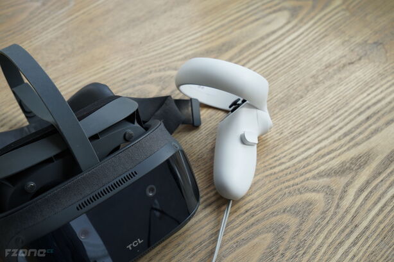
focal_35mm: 45
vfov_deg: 29.8
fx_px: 492
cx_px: 197
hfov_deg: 43.6
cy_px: 131
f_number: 6.3
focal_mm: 45
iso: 800
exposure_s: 1/200
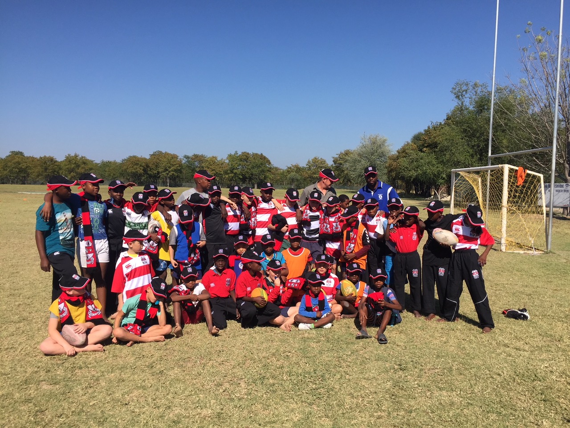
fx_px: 478
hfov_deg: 61.7
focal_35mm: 29
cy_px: 214
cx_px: 285
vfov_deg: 48.2
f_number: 2.2
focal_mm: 4.15
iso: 32
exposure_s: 1/2083
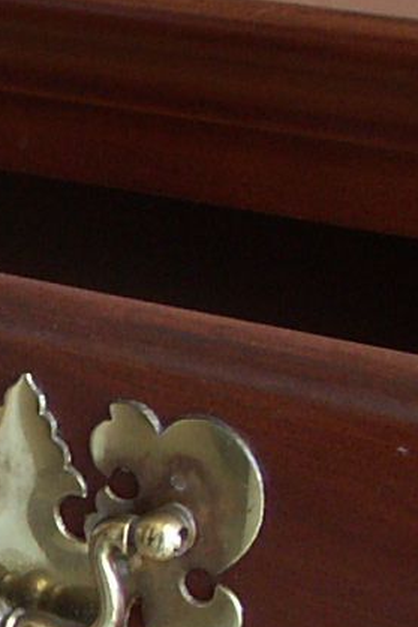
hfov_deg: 8.6
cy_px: 518
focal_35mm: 150
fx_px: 2610
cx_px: -442
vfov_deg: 13.6
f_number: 3.5
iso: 100
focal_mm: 7.54
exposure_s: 1/25
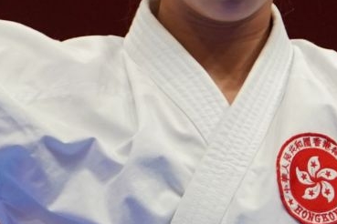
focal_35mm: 1406
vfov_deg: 1.0
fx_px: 13161
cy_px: 42
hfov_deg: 1.5
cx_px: 161
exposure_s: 1/500
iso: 800
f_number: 4
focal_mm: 192
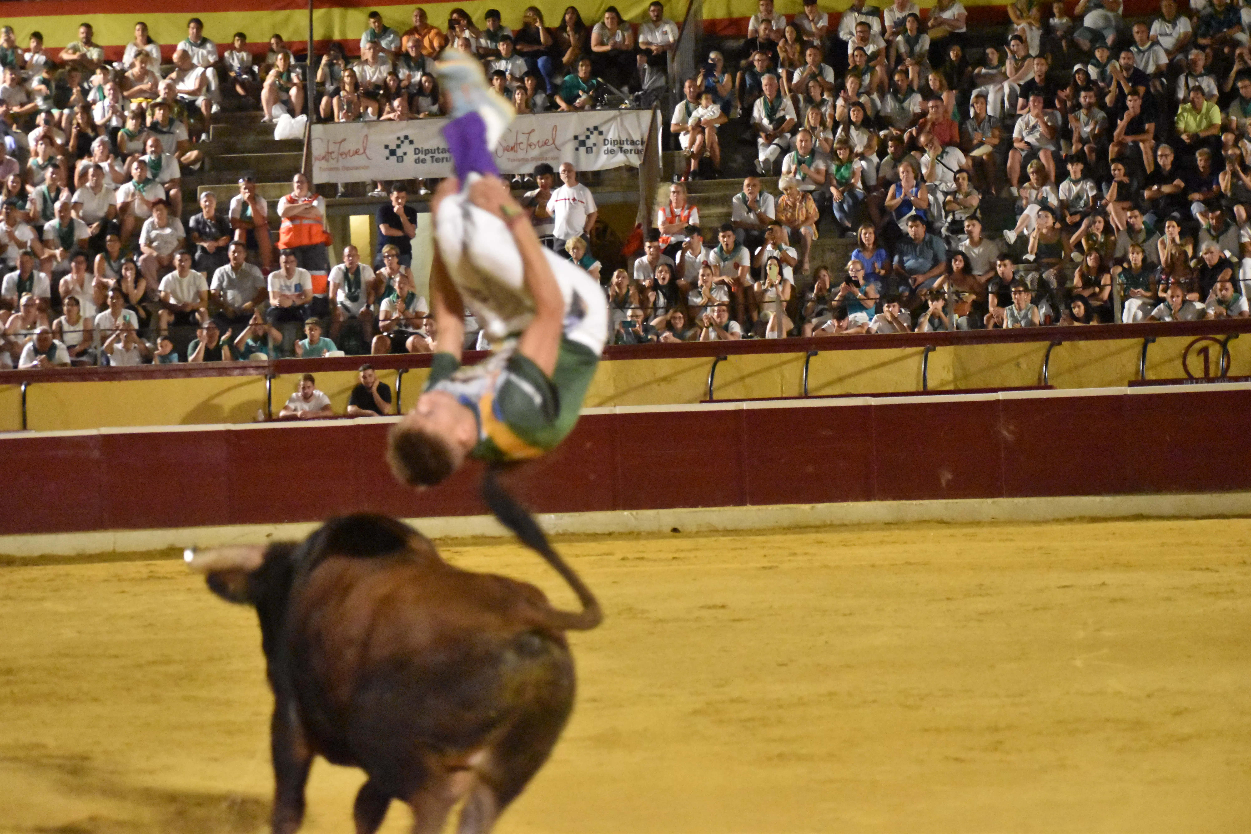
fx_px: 4430
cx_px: 626
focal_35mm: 128
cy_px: 417
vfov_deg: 10.8
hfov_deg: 16.1
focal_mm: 85
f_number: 4.8
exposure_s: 1/200
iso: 12800
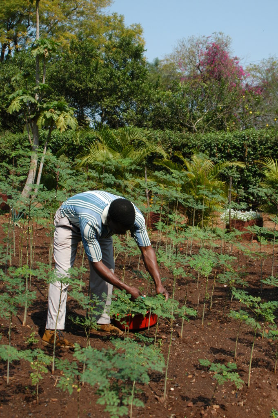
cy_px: 209
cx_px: 139
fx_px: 557
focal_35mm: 48
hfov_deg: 28.0
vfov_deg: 41.1
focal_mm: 32
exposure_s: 1/1250
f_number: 3.8
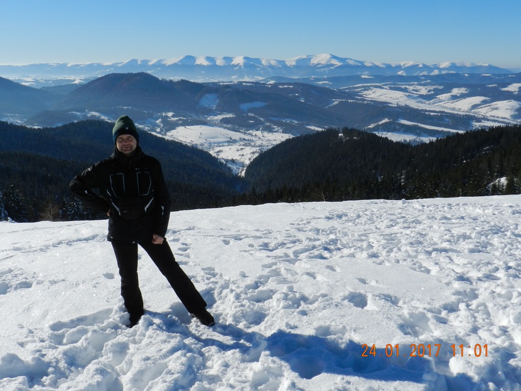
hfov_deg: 49.0
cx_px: 260
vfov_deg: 37.7
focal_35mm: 38
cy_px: 196
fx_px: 572
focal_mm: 6.7
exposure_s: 1/800
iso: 160
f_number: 7.1
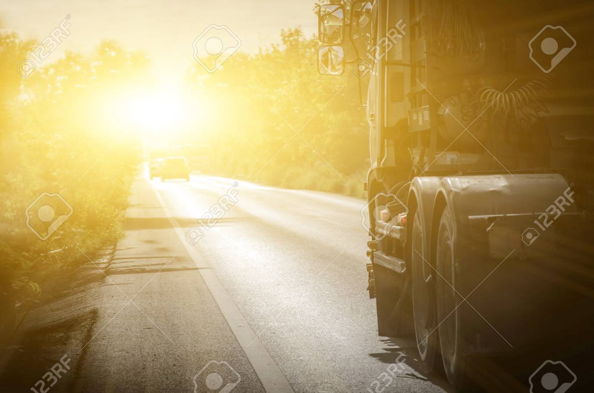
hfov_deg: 13.1
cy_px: 196
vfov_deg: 8.7
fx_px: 2593
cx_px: 297
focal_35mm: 158
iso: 100
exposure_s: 1/640
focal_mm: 105
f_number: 5.6
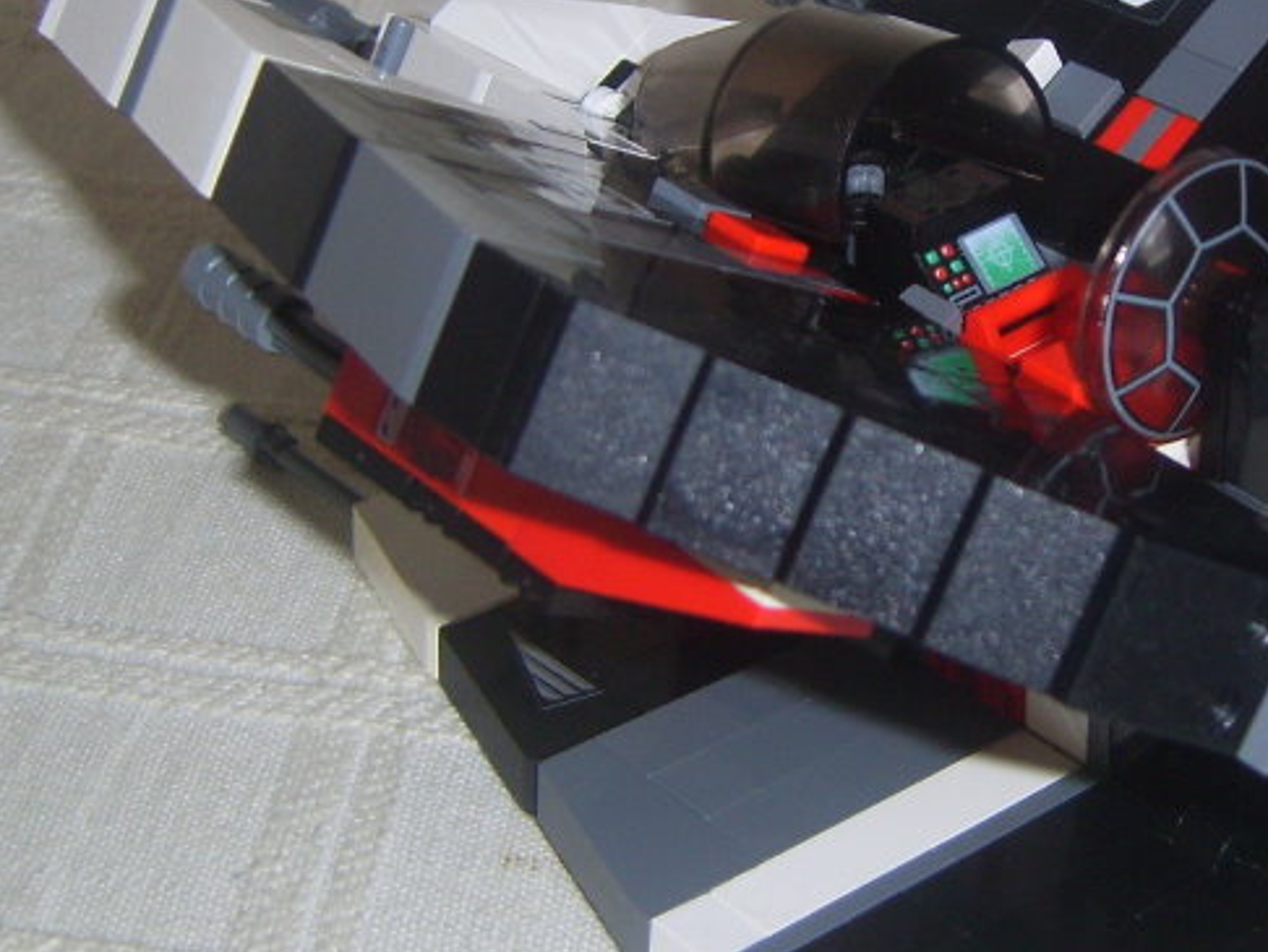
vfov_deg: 18.4
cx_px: 1023
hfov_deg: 24.0
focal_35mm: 80
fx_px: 2932
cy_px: 305
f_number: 2.8
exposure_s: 1/30
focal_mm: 7.8
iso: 100
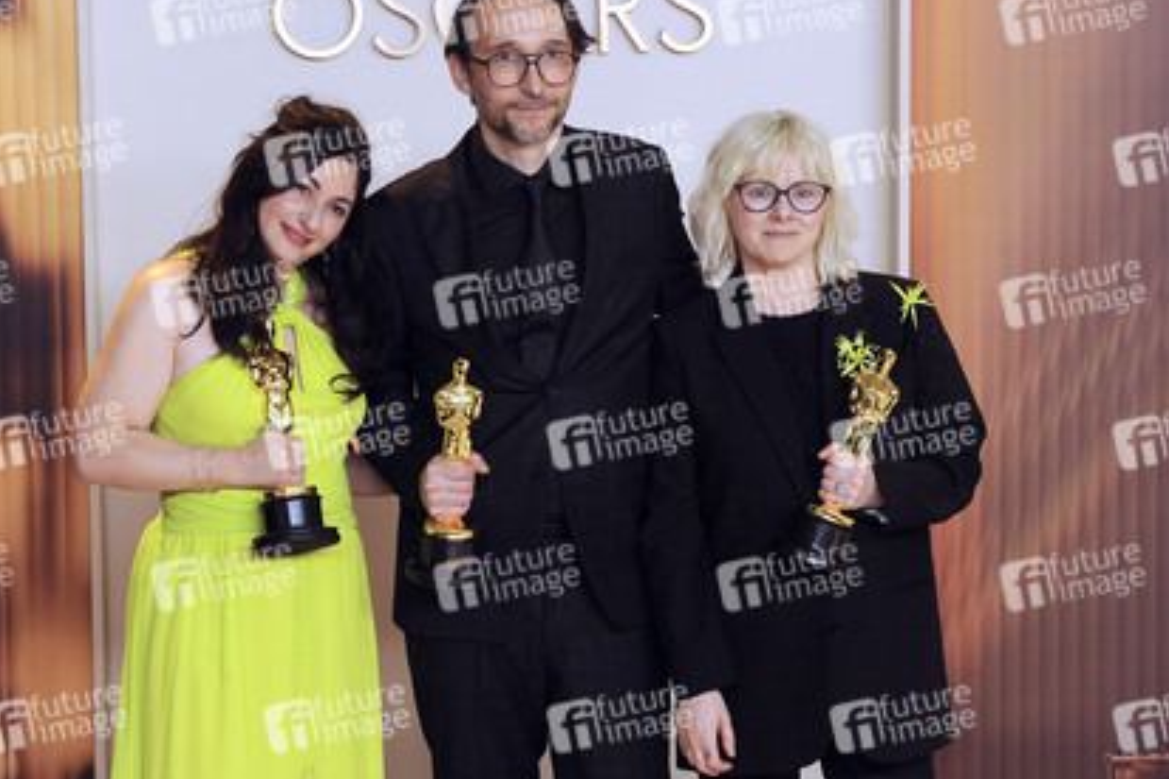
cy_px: 365
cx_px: 543
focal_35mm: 122
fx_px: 3960
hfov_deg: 16.8
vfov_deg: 11.2
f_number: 5
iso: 2000
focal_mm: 112
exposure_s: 1/200
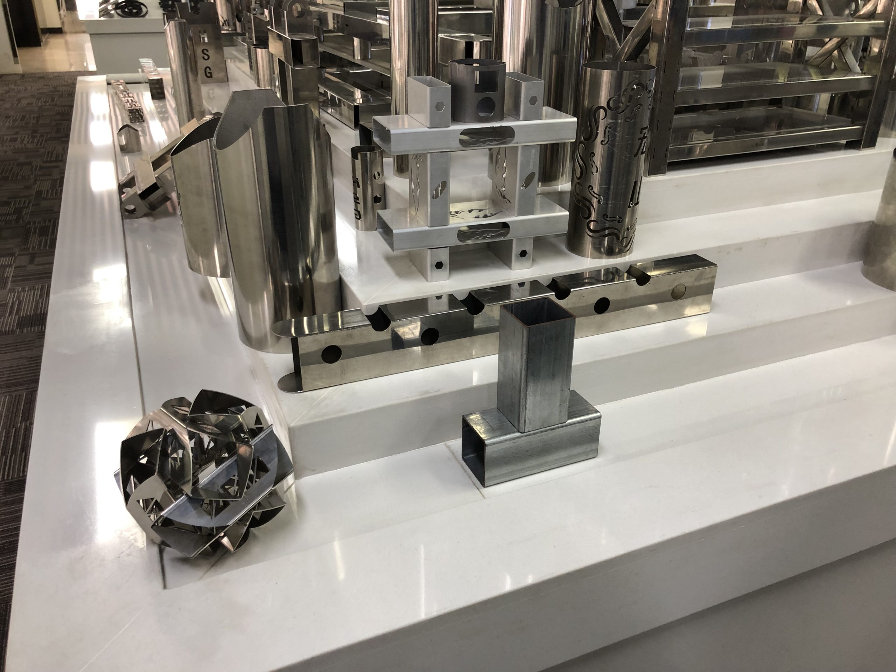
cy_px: 336
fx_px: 725
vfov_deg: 49.7
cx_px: 448
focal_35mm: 28
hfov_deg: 63.4
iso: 32
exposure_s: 1/20
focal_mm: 4
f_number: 1.8
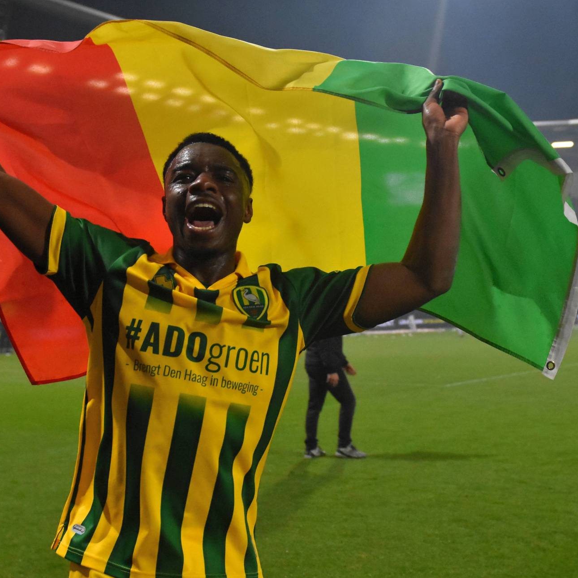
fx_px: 869
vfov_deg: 36.8
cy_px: 289
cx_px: 259
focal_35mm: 46
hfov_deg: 36.8
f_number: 2.8
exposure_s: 1/1000
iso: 4000
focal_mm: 24
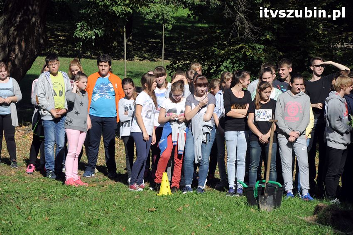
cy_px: 118
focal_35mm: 158
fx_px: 1543
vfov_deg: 8.7
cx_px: 176
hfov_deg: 13.1
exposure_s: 1/1250
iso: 400
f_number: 9
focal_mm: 105
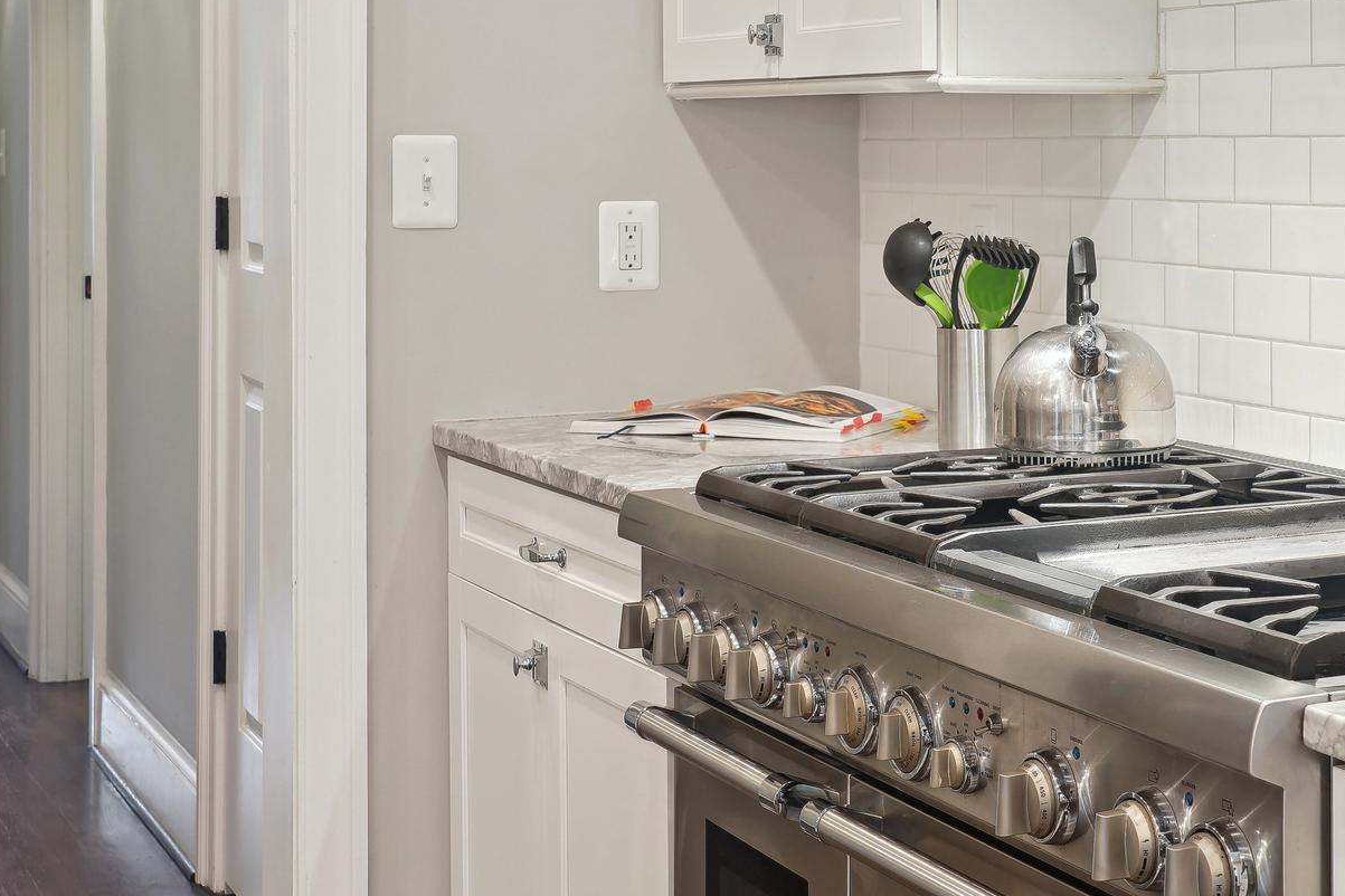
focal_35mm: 63
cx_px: 1040
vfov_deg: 21.6
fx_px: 2354
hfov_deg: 31.2
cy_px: 488
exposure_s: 1/5
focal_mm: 37
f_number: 8
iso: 200
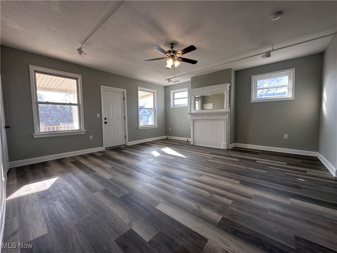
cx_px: 168
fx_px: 136
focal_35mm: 14
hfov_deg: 102.1
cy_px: 126
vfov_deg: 85.7
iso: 50
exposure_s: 1/99
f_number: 2.2
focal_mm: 2.22
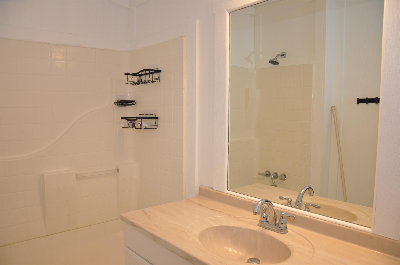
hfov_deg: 67.4
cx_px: 200
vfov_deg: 47.8
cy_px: 132
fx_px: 300
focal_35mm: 27
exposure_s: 1/60
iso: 400
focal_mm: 18
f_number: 4
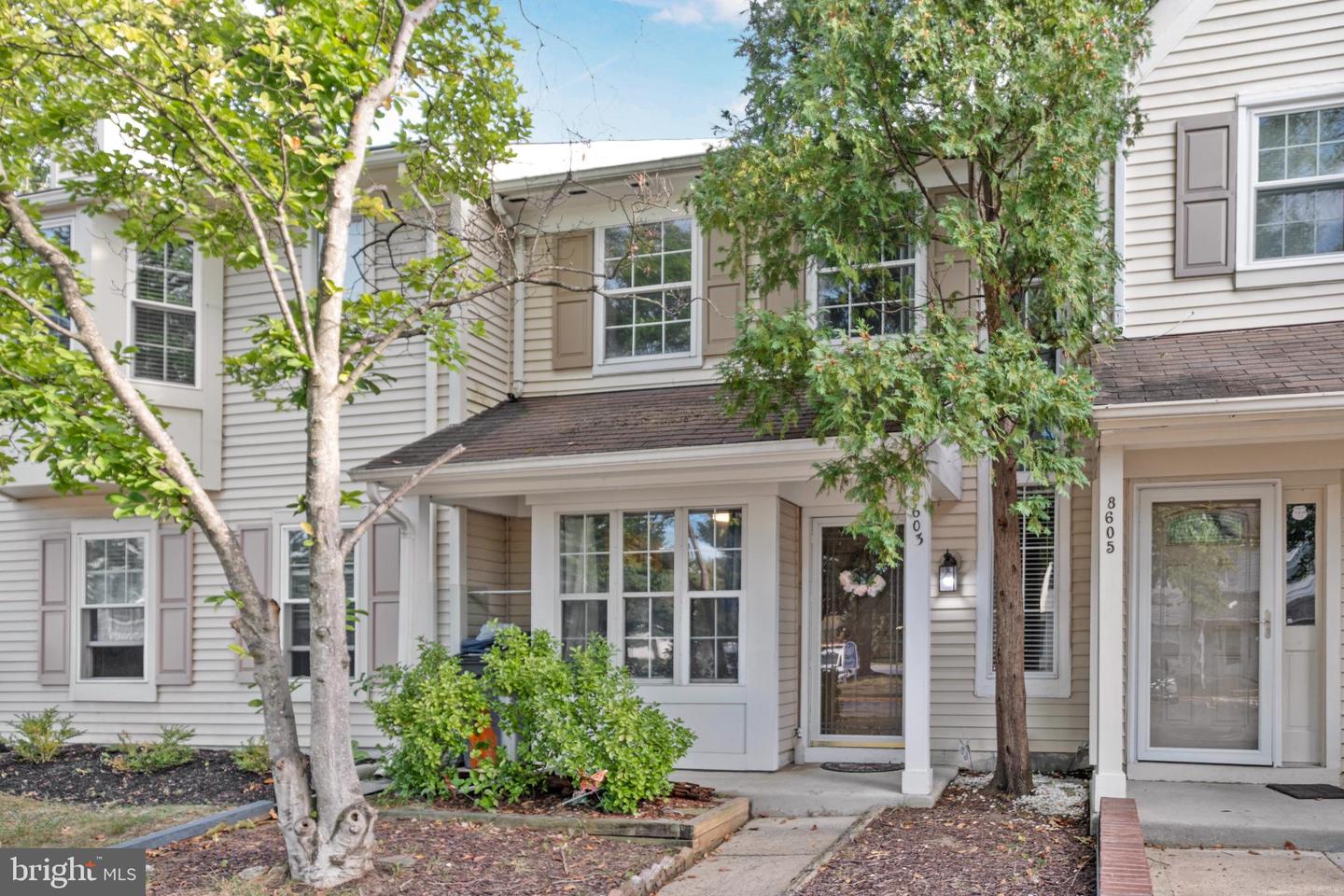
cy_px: 448
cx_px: 672
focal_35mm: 20
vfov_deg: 61.9
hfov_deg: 84.0
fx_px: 747
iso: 125
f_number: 4
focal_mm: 13.2
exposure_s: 1/60
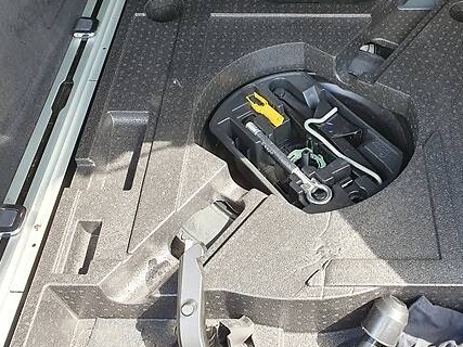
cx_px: 320
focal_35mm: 39
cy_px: 170
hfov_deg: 46.9
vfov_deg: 36.8
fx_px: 521
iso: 64
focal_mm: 4.3
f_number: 2.4
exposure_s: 1/100
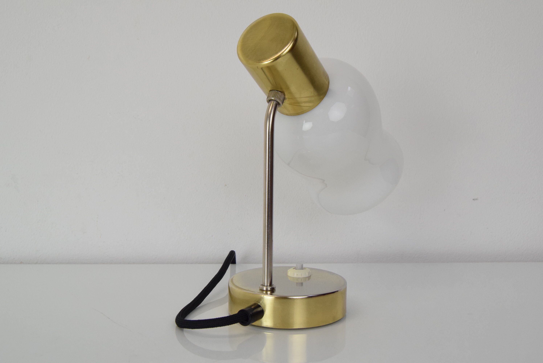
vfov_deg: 29.9
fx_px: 679
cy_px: 182
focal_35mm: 45
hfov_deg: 43.6
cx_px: 272
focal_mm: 30
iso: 1600
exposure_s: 1/320
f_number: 9
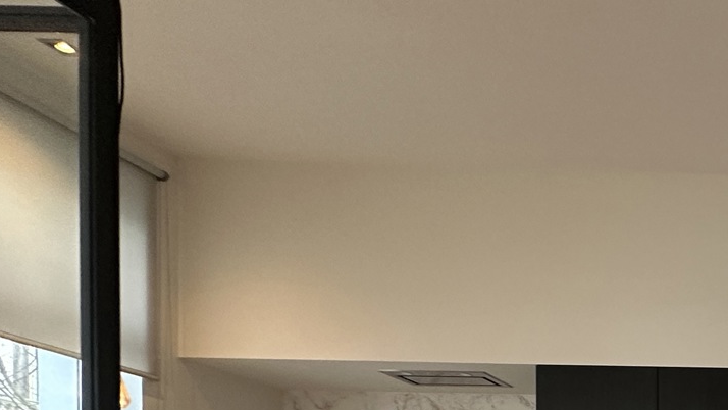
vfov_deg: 23.6
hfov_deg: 34.6
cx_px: 948
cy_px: 604
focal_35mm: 41
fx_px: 792
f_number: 2.2
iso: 160
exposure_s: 1/50
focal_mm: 2.22
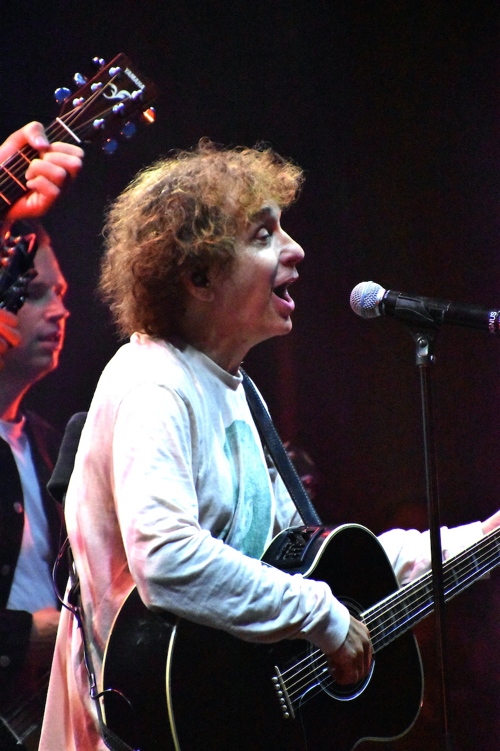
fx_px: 12502
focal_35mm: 600
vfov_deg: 3.4
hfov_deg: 2.3
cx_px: 250
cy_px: 376
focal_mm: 400
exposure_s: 1/800
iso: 25600
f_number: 6.3
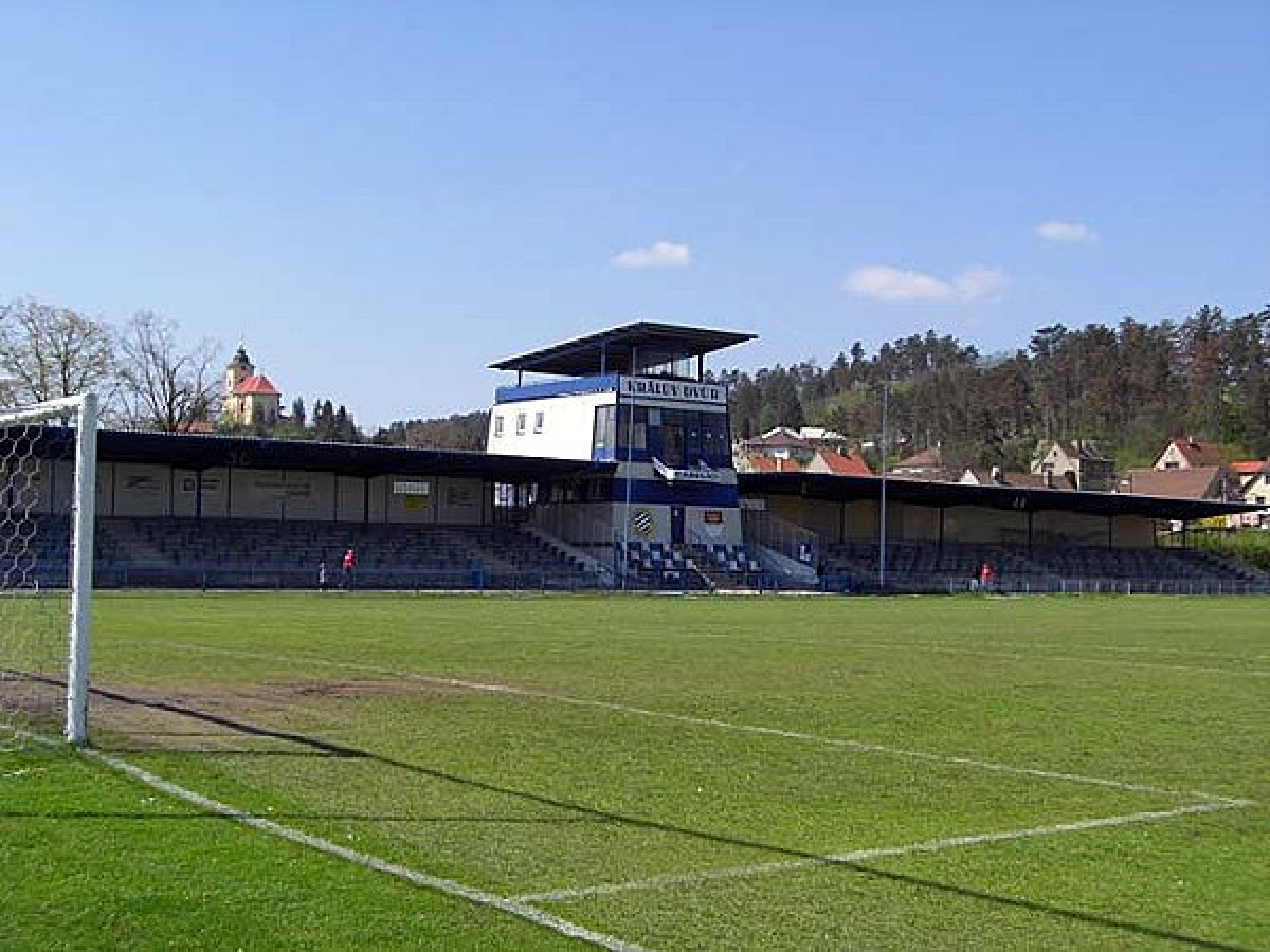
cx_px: 635
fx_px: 1724
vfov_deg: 30.9
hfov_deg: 40.4
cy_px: 476
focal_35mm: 47
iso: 64
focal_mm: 7.6
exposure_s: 1/800
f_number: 3
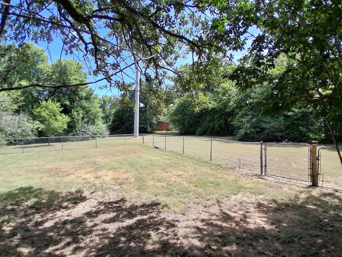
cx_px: 171
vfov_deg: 74.7
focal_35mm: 17
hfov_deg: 91.0
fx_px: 168
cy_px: 128
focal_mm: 1.4
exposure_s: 1/650
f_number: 2.2
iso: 50
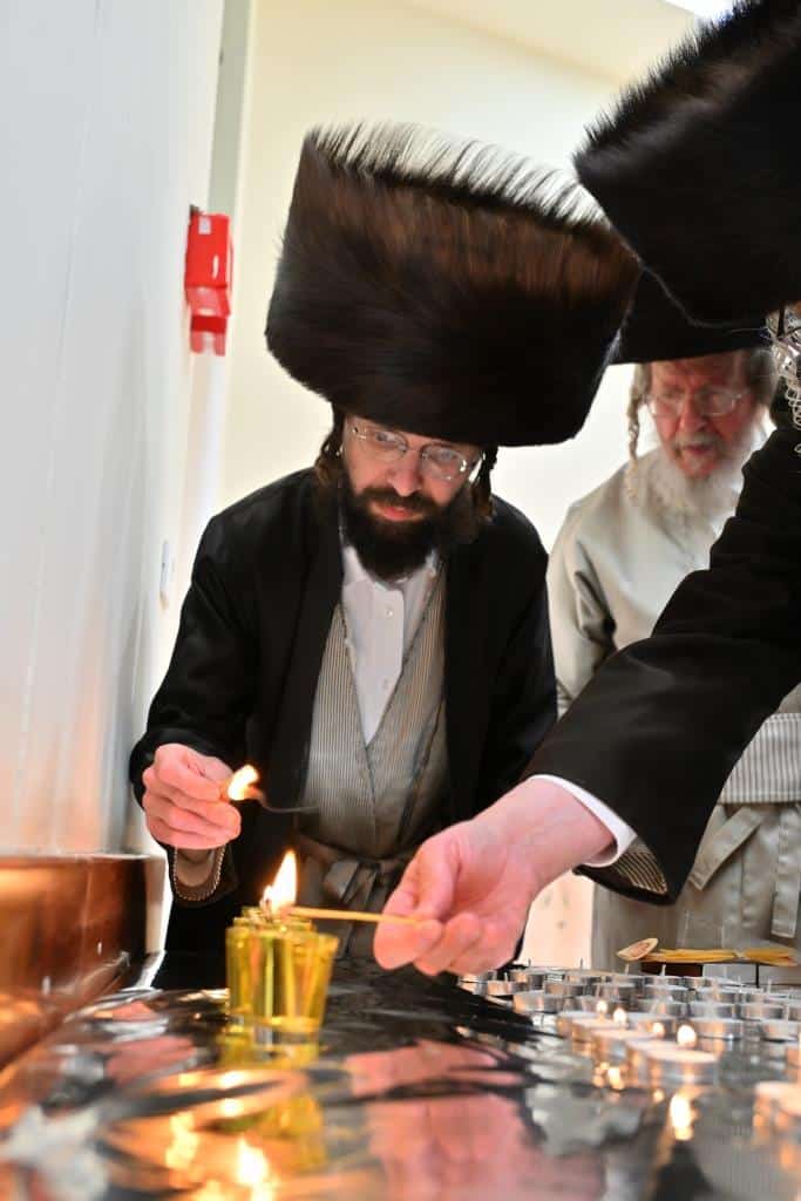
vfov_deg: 51.9
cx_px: 400
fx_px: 1234
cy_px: 600
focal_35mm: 37
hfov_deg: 36.0
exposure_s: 1/200
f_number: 4
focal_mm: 37
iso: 1250
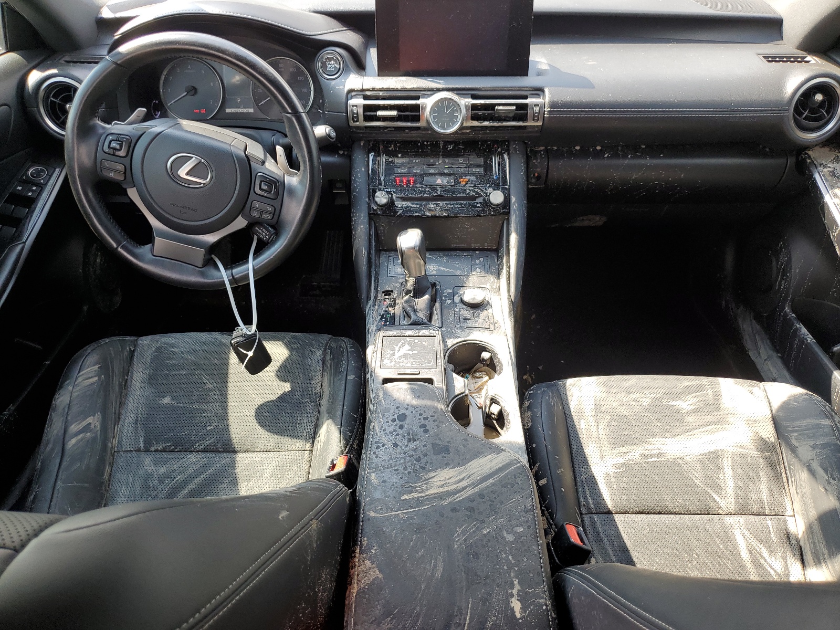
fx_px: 631
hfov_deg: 67.3
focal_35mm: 26
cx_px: 420
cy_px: 315
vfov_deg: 53.1
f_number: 1.5
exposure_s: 1/175
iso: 50
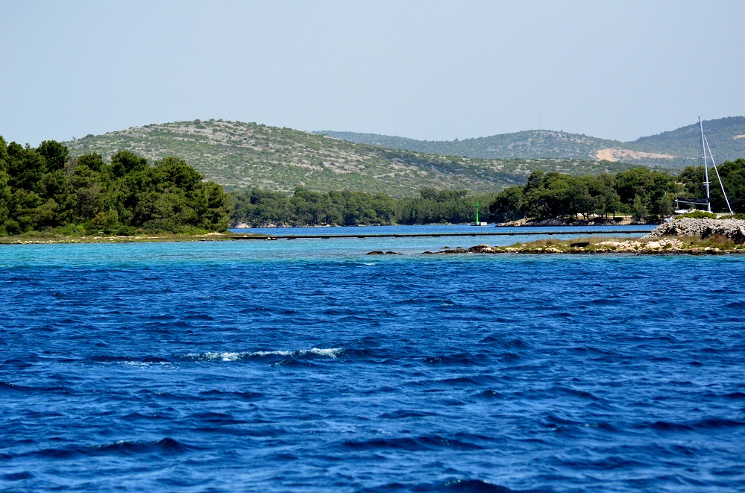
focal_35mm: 188
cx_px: 372
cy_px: 246
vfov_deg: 7.3
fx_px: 3871
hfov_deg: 11.0
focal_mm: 125
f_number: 4.8
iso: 1400
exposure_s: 1/8000
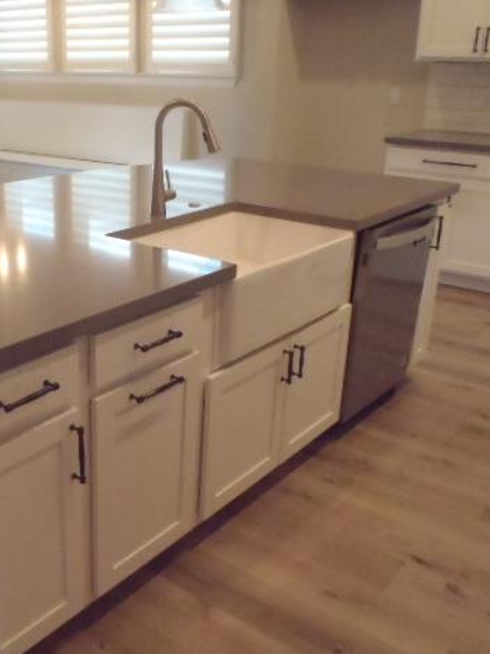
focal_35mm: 38
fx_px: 717
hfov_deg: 36.7
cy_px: 330
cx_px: 112
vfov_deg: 49.0
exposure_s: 1/80
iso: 800
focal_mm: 5
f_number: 3.9
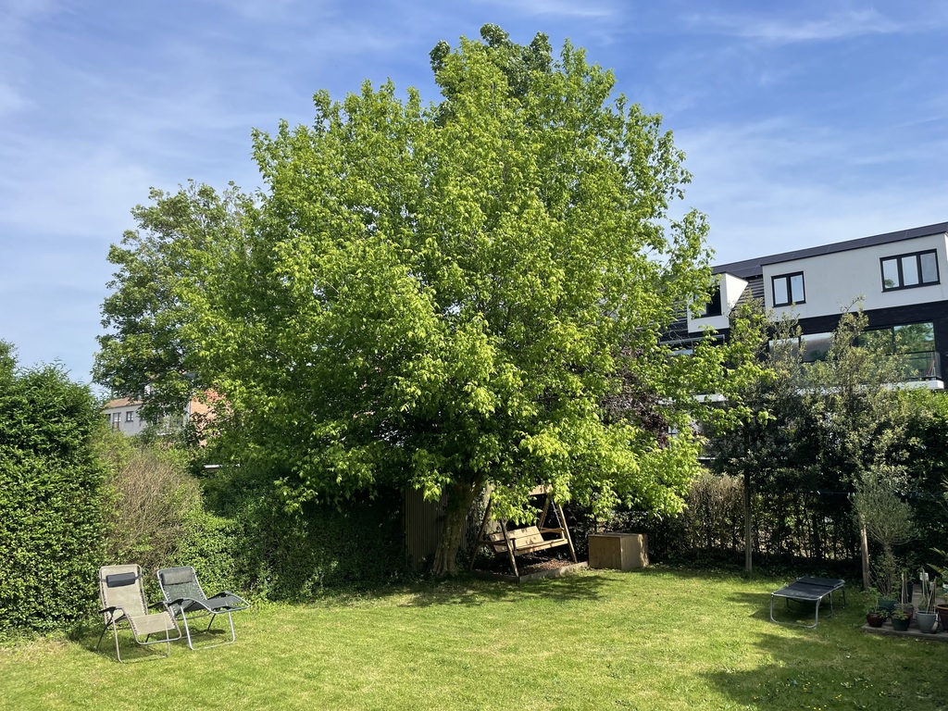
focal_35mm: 26
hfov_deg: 67.3
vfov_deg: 53.1
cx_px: 474
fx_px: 712
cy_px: 356
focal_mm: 4.2
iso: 32
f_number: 1.6
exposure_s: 1/2304
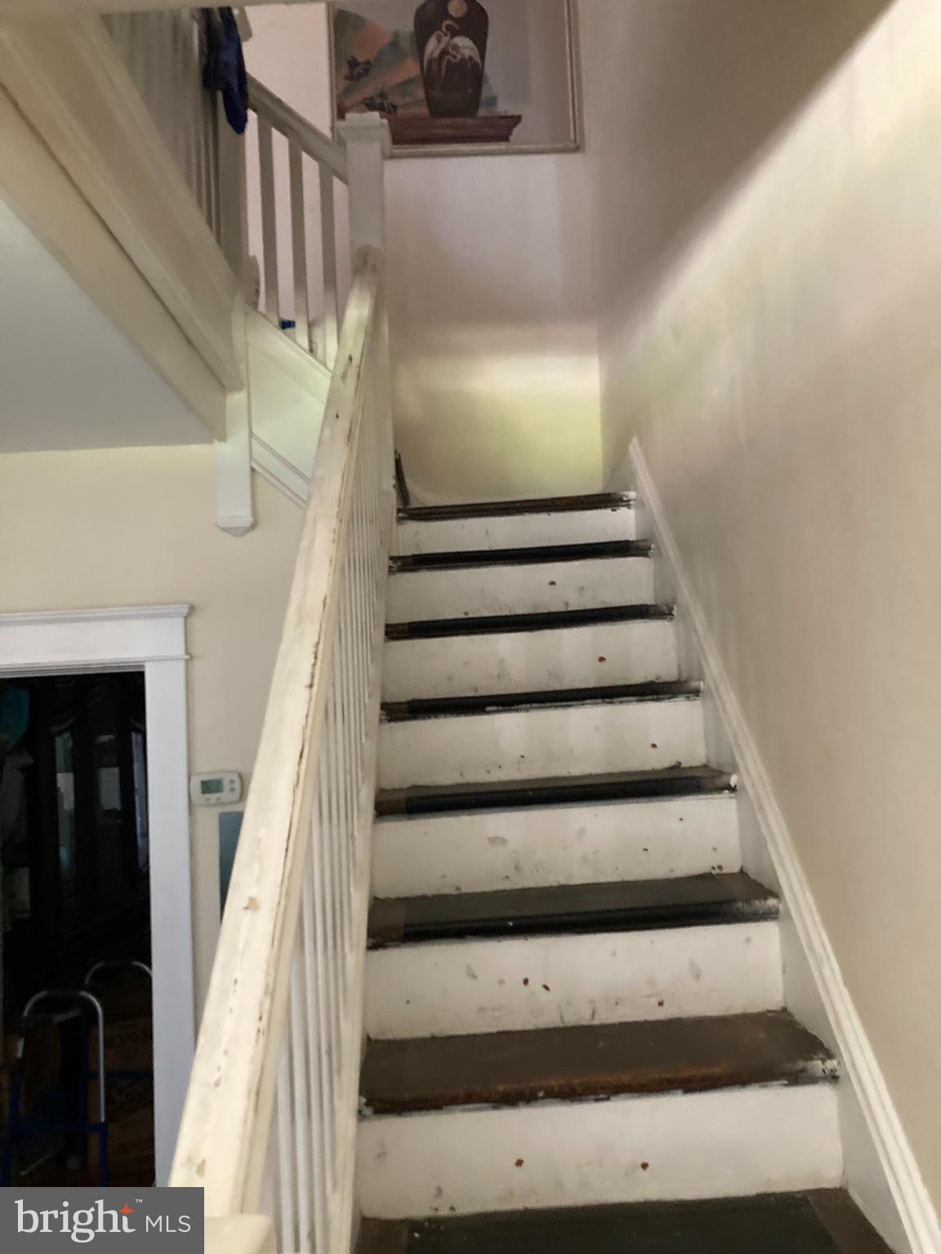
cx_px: 470
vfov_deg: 63.4
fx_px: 1015
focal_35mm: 28
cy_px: 627
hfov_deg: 49.7
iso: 640
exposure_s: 1/30
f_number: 1.8
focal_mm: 3.99
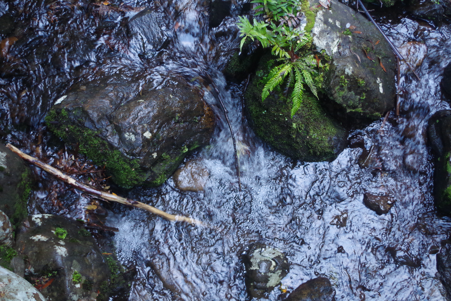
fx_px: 526
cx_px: 226
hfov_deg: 46.4
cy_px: 150
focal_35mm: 42
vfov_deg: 31.9
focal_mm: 28.13
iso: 1600
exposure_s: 1/60
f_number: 4
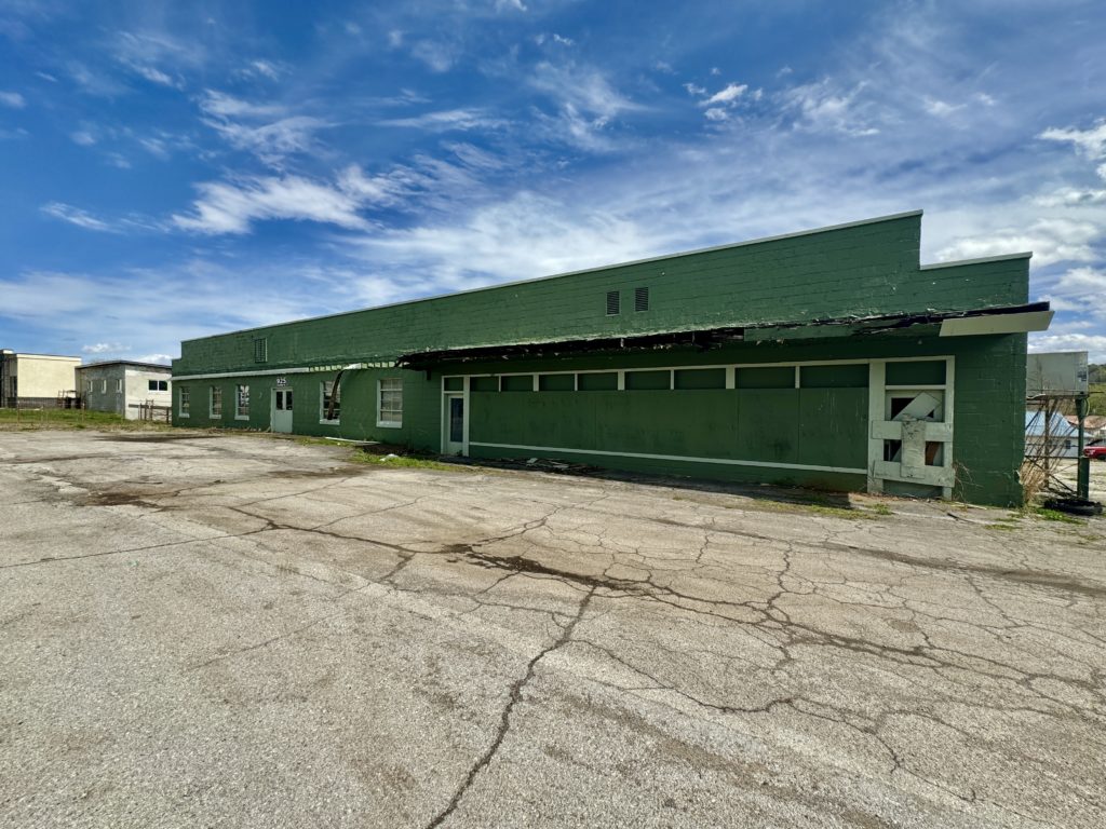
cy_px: 414
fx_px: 447
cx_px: 553
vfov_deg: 85.7
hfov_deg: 102.1
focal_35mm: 14
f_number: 2.2
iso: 50
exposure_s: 1/1880
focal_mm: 2.22
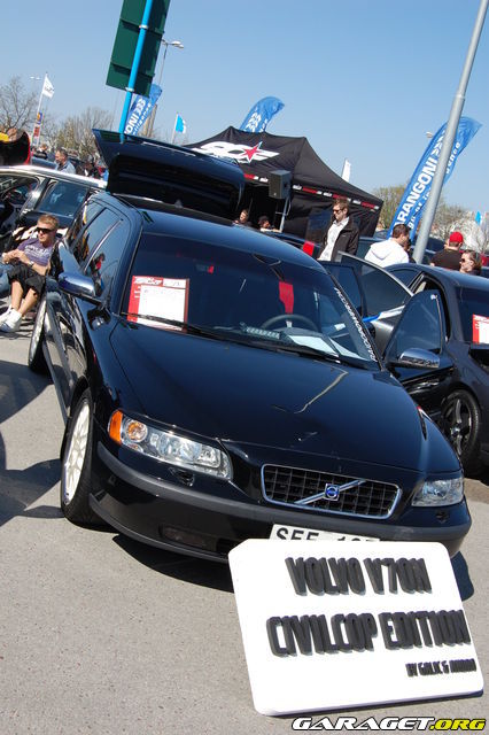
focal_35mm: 45
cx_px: 244
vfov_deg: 43.6
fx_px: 918
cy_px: 368
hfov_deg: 29.8
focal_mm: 30
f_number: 9
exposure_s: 1/320
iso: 200
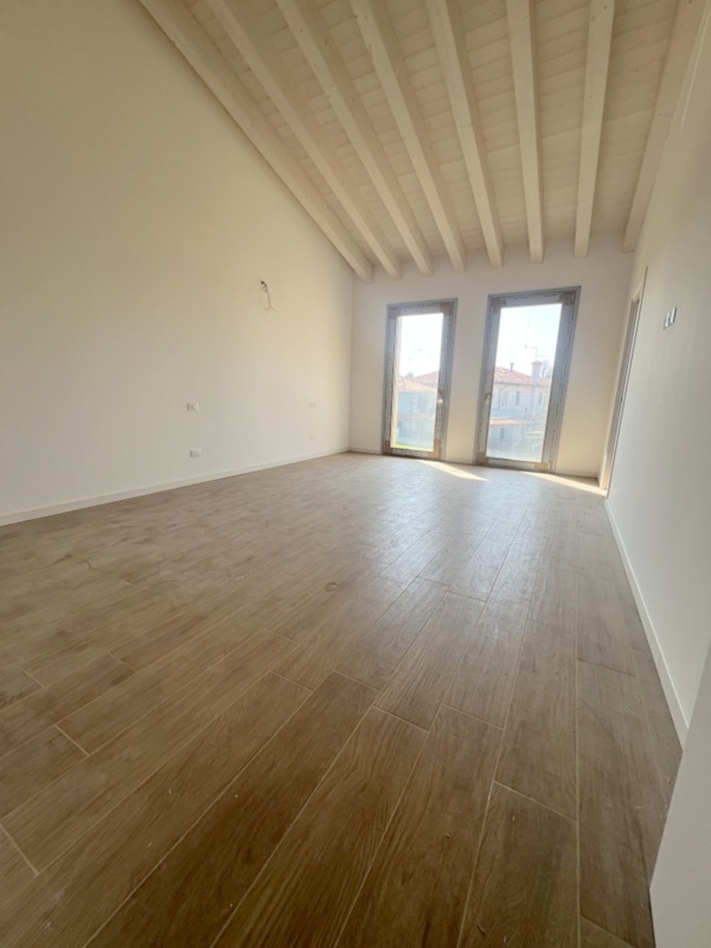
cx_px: 356
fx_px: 356
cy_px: 474
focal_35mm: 13
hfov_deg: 89.9
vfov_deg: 106.2
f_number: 1.8
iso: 32
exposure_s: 1/159
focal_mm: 1.57
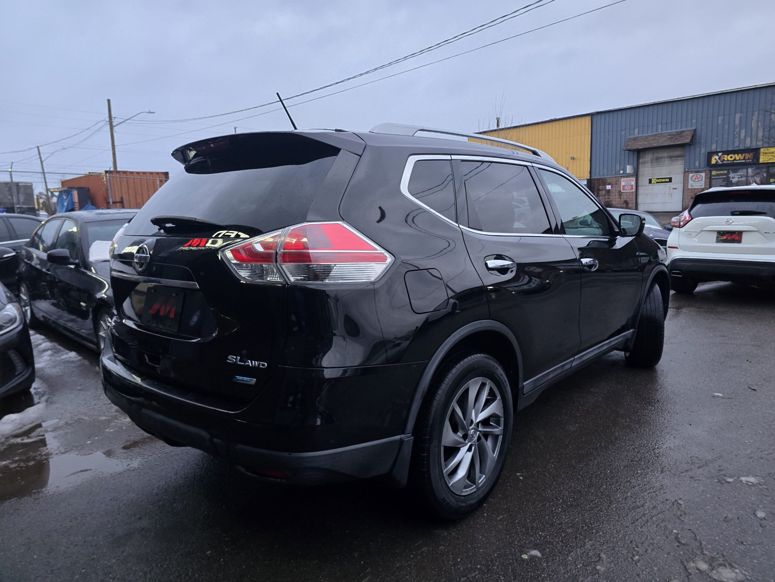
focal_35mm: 23
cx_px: 388
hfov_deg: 73.9
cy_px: 291
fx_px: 515
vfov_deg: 58.9
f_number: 1.7
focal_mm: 6.3
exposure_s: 1/120
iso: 640
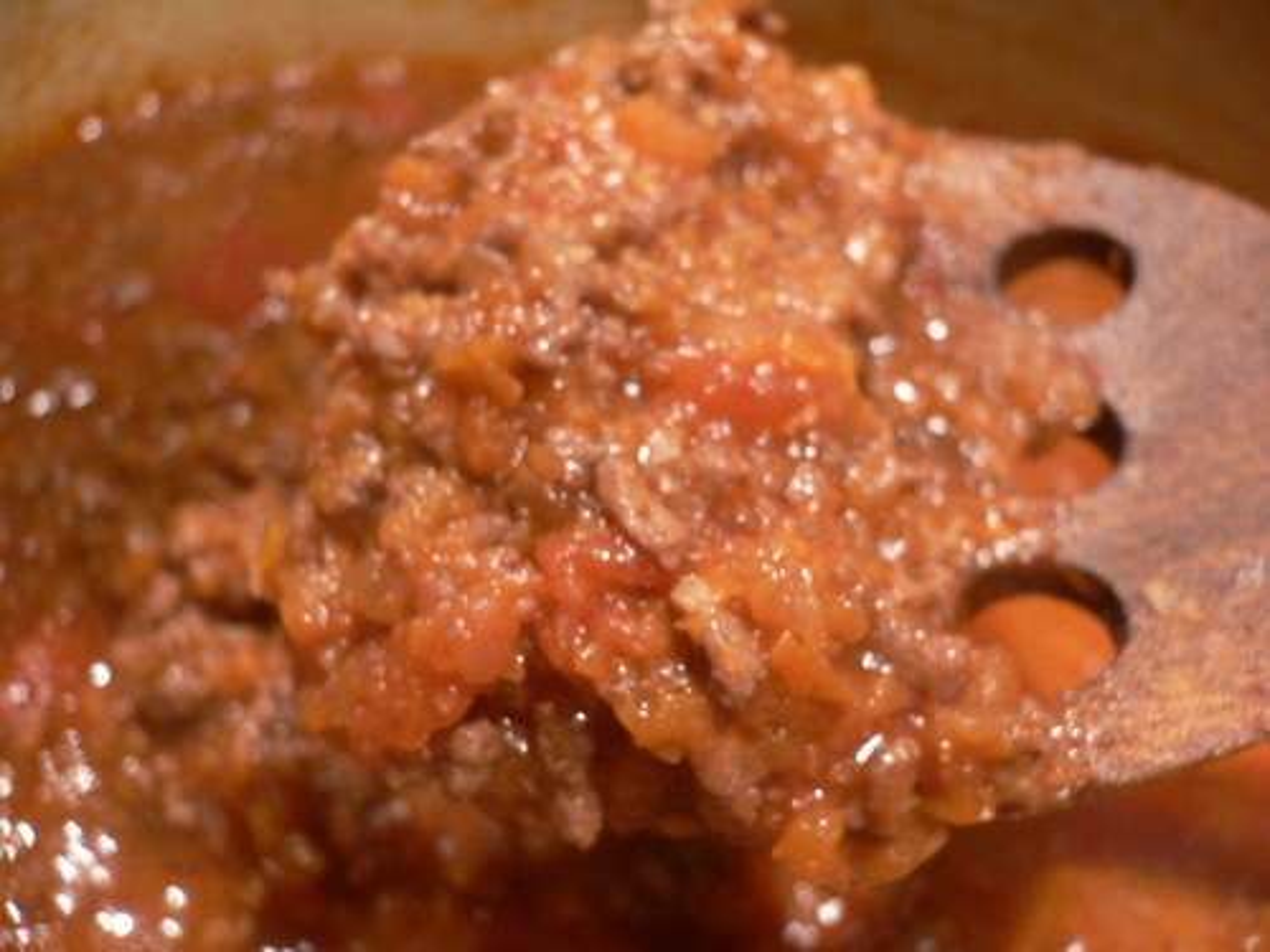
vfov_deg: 40.7
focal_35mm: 35
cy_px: 476
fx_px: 1284
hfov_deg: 52.6
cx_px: 635
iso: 100
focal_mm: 5.8
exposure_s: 1/20
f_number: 2.8
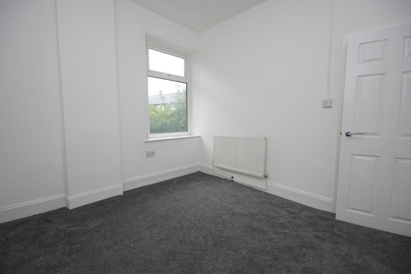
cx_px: 206
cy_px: 137
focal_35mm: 15
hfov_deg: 100.4
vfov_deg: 77.3
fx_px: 171
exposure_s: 1/10
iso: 250
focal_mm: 10
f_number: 9
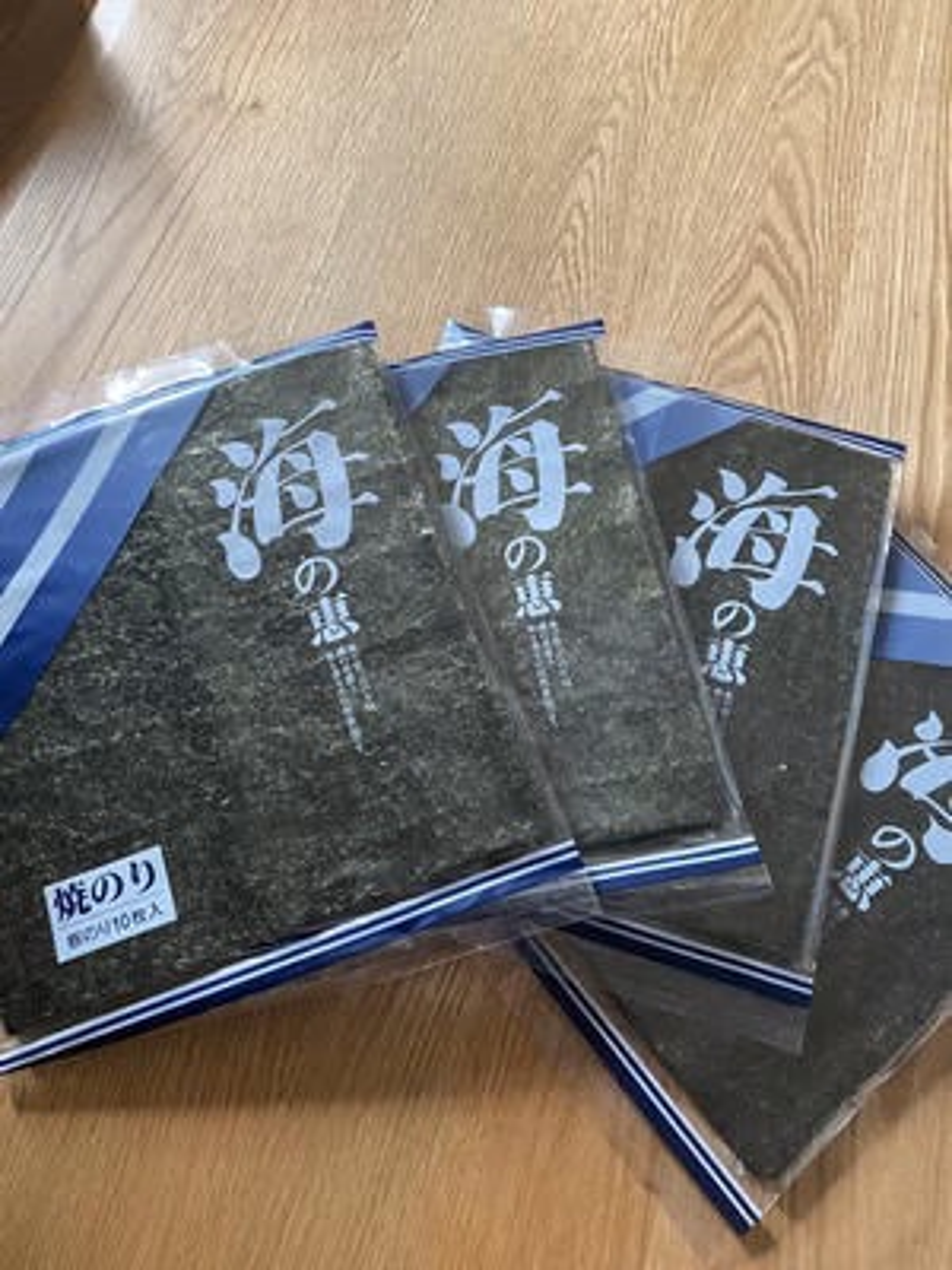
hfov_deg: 53.1
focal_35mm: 26
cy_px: 635
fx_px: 953
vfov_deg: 67.3
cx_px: 476
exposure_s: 1/60
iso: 250
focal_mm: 4.25
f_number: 1.8
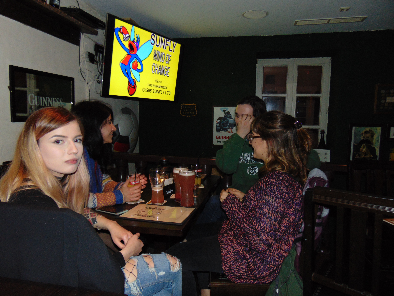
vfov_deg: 54.9
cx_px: 197
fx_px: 285
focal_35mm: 25
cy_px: 148
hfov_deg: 69.4
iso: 200
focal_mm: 4.5
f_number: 3
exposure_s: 1/30
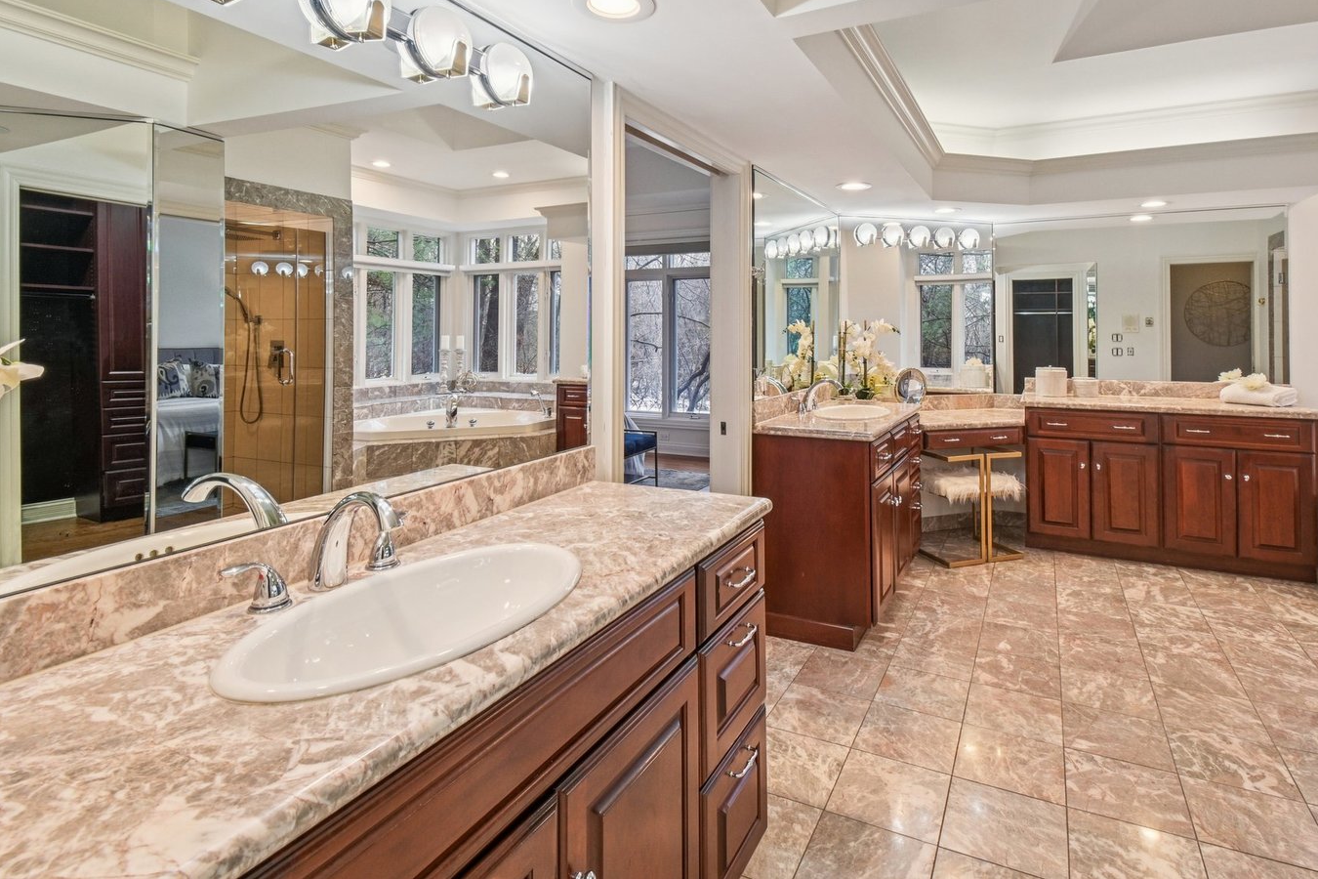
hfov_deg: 89.7
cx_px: 726
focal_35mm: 18
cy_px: 353
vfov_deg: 66.8
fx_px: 659
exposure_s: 1/15
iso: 140
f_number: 8
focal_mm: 10
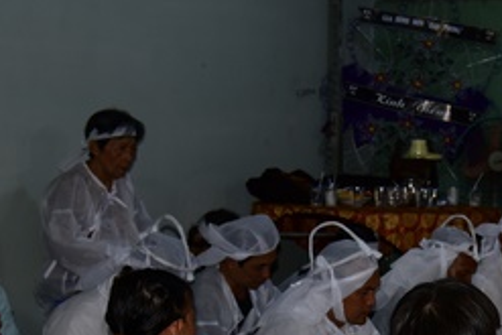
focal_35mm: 79
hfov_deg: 24.9
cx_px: 449
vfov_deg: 16.6
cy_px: 392
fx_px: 1102
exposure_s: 1/60
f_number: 4
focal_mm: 30
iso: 320
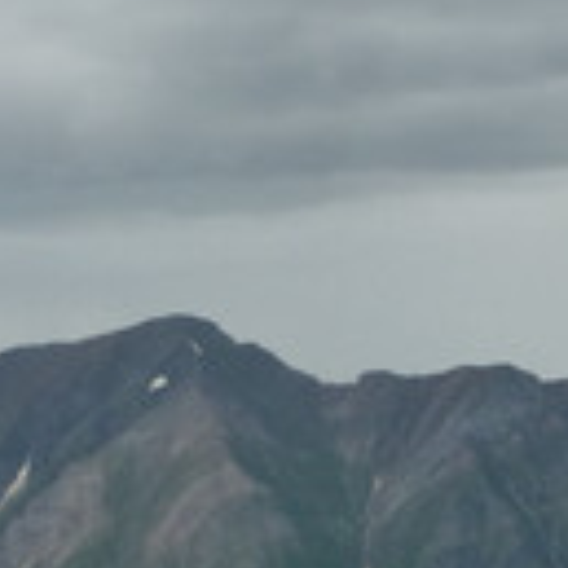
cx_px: 907
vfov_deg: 13.0
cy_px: 315
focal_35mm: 134
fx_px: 2488
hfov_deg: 12.3
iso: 160
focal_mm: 6.8
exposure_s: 1/400
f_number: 3.8
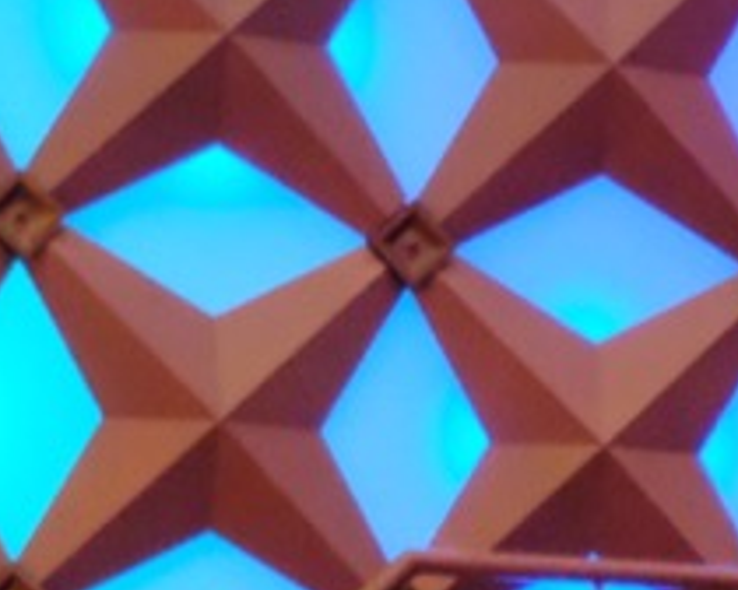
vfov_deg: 3.8
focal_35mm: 400
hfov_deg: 4.6
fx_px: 8737
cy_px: 1524
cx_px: 2411
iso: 6400
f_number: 5.2
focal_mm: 37.4
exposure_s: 1/15
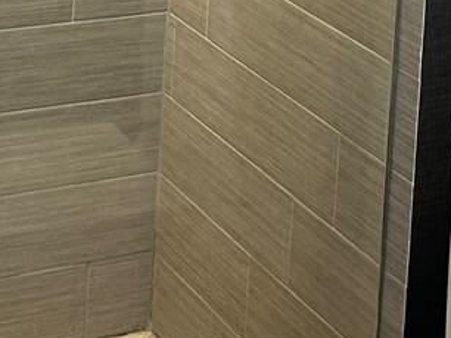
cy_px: -350
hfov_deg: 14.3
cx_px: 423
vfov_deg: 10.0
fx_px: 1771
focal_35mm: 136
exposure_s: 1/60
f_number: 1.5
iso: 125
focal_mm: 5.7
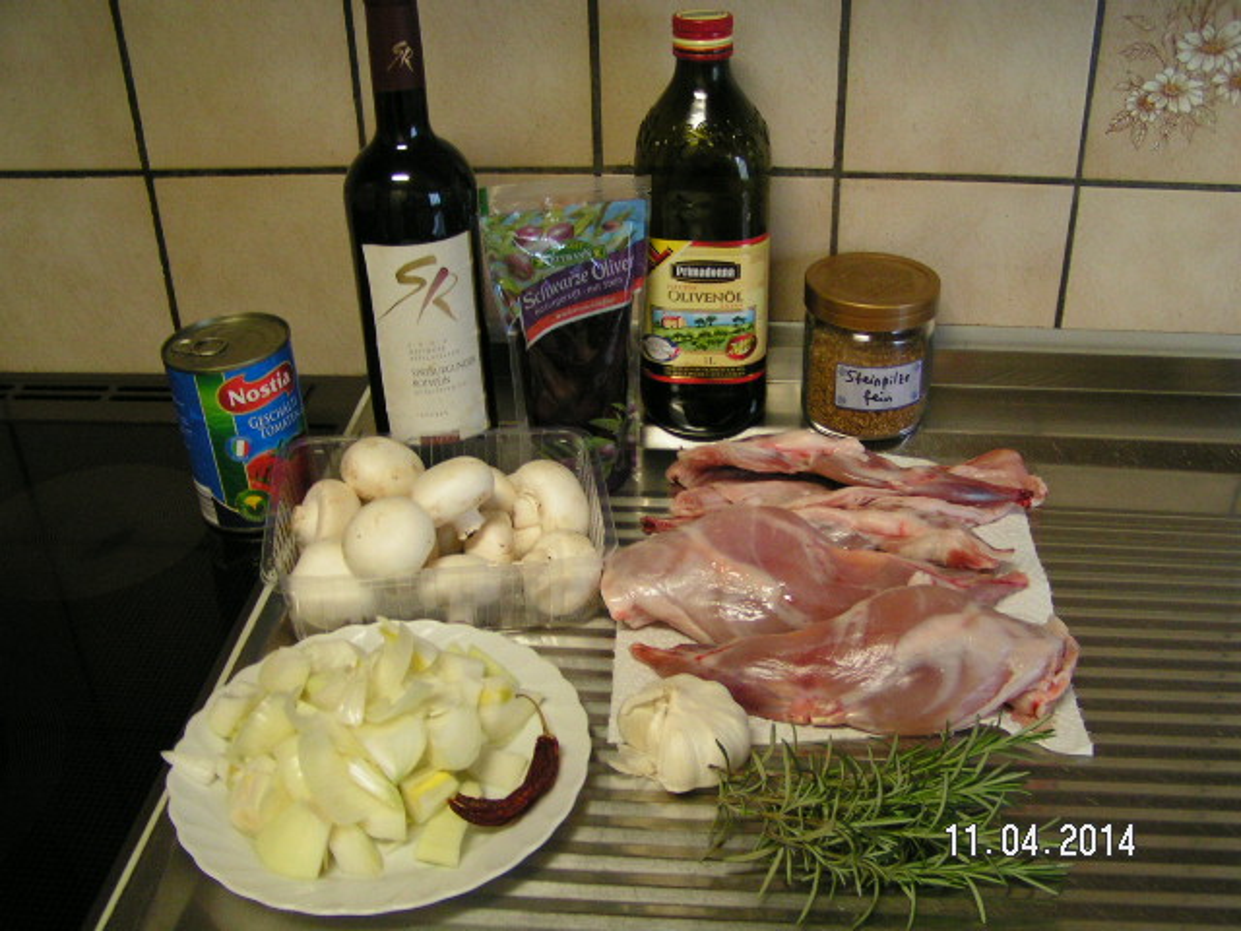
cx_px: 620
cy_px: 466
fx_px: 1362
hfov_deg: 49.0
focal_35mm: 38
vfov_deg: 37.7
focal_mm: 5.8
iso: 200
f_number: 2.8
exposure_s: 1/15
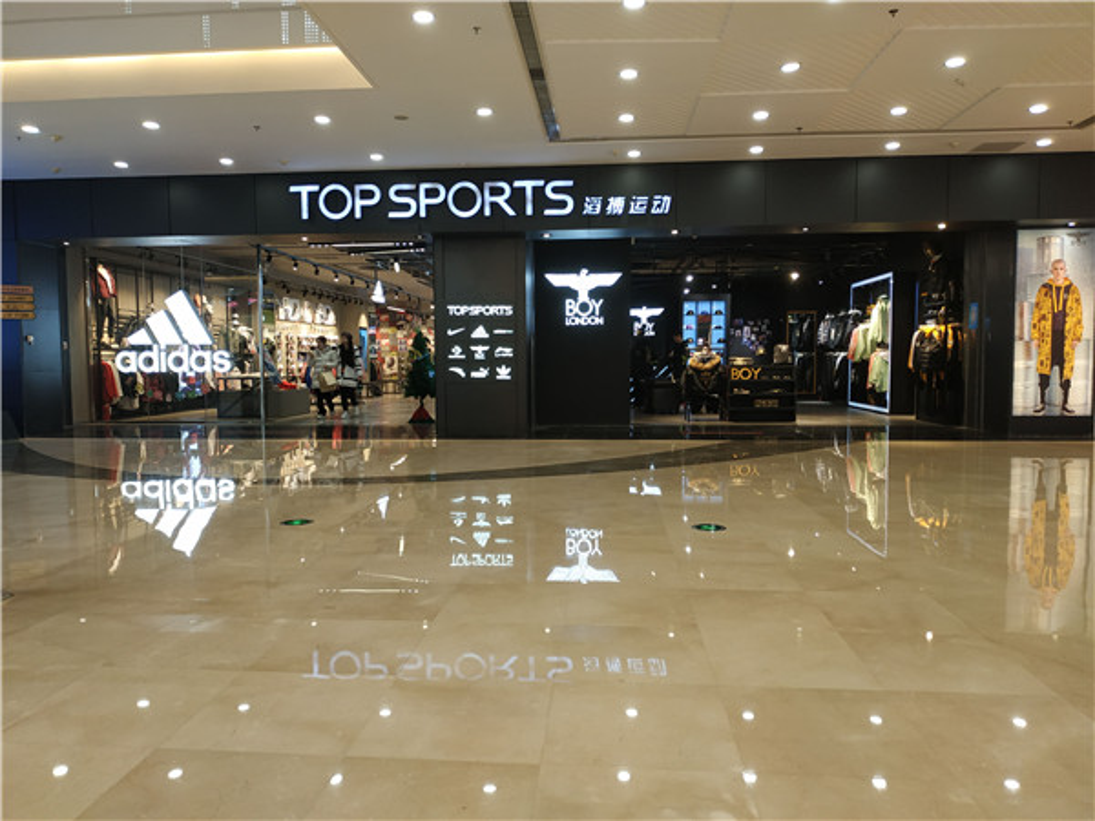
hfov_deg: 71.6
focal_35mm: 24
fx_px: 759
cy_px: 410
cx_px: 548
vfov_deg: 56.8
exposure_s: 1/50
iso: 160
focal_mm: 3.94
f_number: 1.9
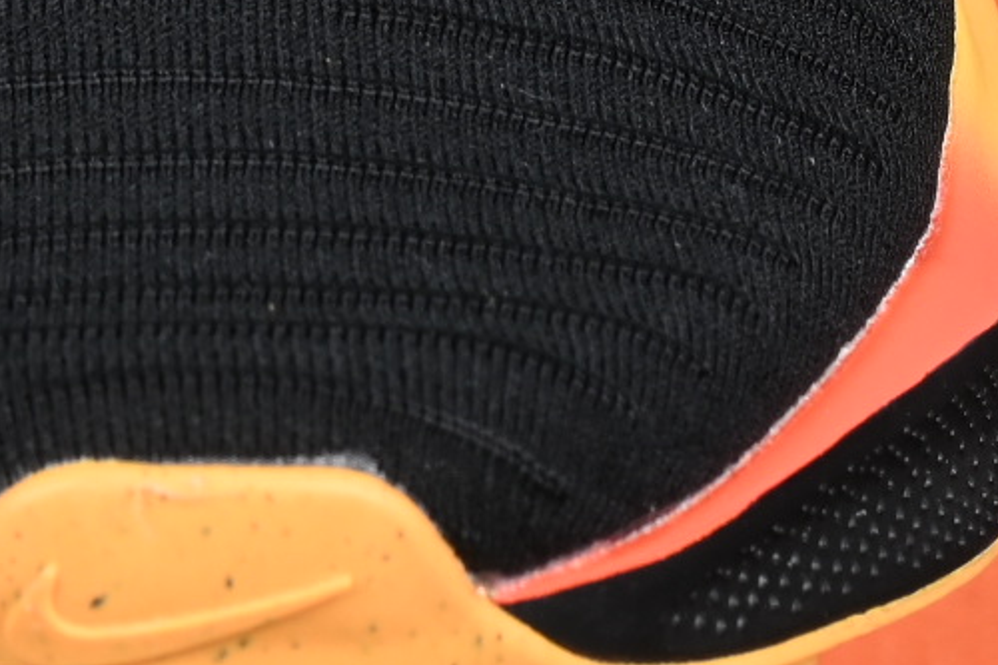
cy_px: -300
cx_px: -607
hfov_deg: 4.9
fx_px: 11583
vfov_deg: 3.3
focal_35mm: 418
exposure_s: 1/60
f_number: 6.3
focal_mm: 50
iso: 160
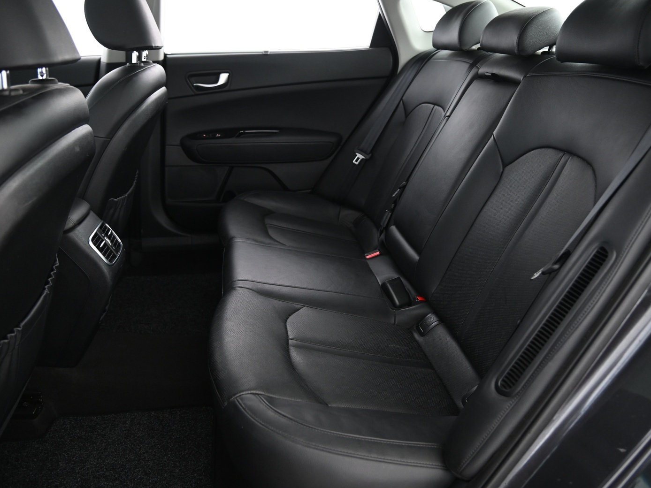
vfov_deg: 51.3
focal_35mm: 27
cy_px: 244
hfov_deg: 65.2
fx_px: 508
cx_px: 351
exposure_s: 1/13
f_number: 4
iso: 2000
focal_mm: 24
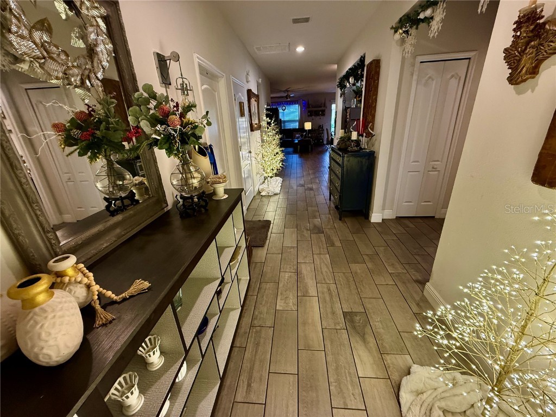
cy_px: 208
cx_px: 278
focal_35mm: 14
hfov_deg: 102.1
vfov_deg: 85.7
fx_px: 225
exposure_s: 1/60
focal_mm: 2.22
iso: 500
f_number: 2.2
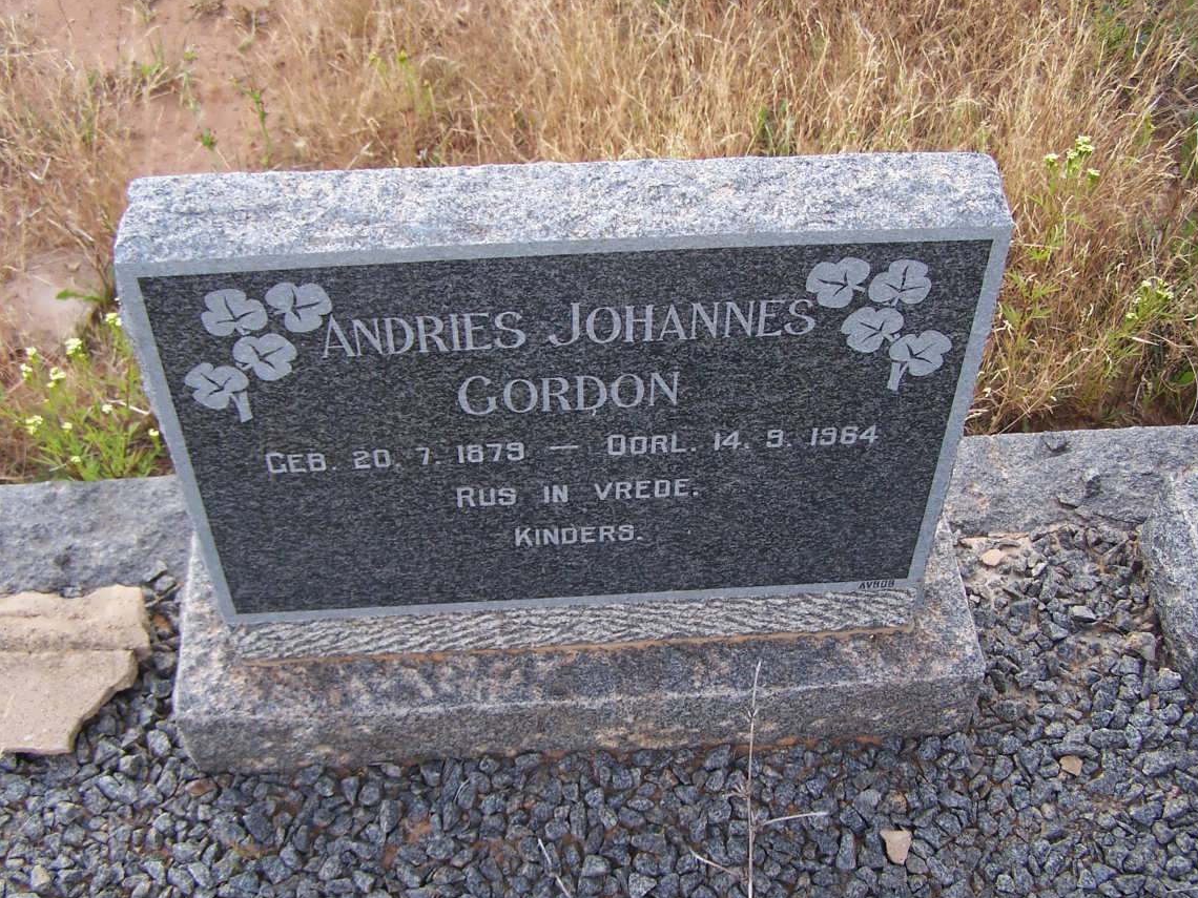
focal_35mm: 40
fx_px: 1384
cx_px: 629
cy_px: 450
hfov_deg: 46.8
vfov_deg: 36.0
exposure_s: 1/180
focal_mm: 6.3
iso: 80
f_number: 2.8
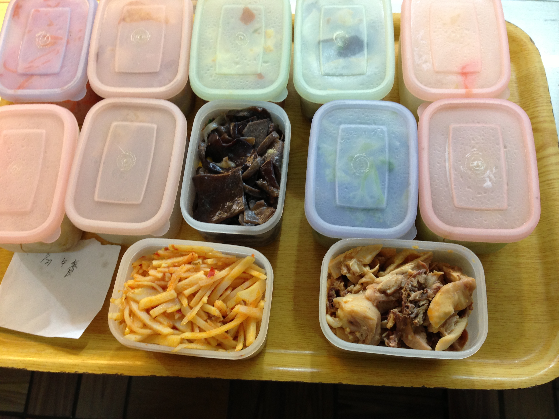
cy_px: 210
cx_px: 280
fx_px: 533
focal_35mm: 33
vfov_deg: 42.9
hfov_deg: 55.4
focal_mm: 4.13
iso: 100
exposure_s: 1/20
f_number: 2.4
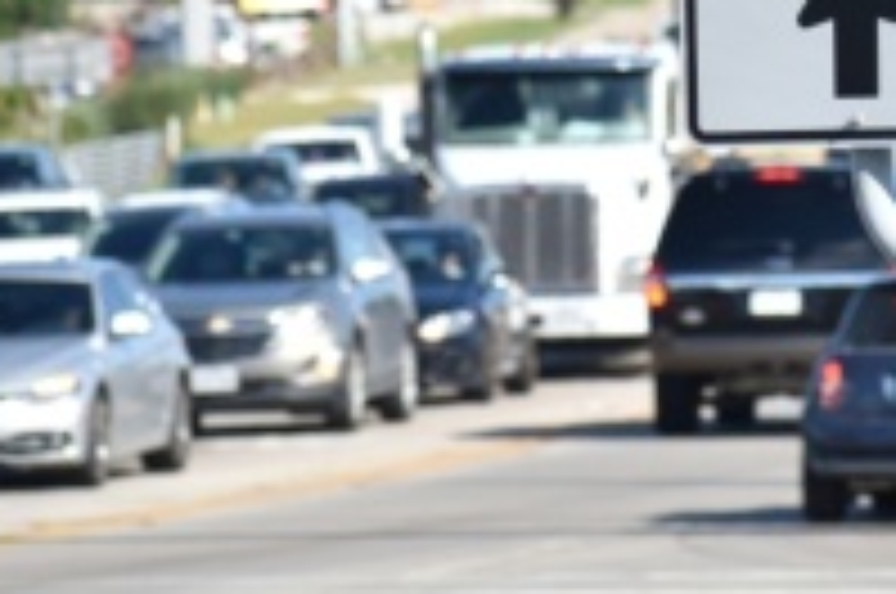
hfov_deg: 3.9
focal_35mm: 530
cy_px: -117
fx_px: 13177
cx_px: 716
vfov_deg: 2.6
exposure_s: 1/1000
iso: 200
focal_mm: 135
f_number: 4.8
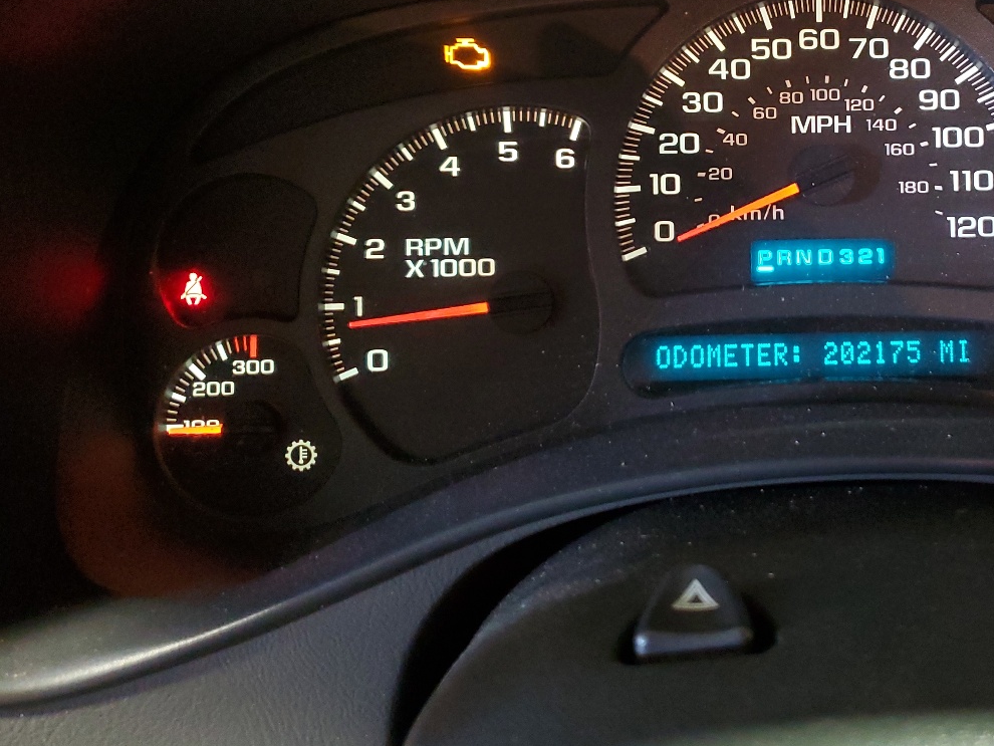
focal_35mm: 42
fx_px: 1206
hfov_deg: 43.2
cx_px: 763
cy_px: 218
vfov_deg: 33.9
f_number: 1.5
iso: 282
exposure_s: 1/15
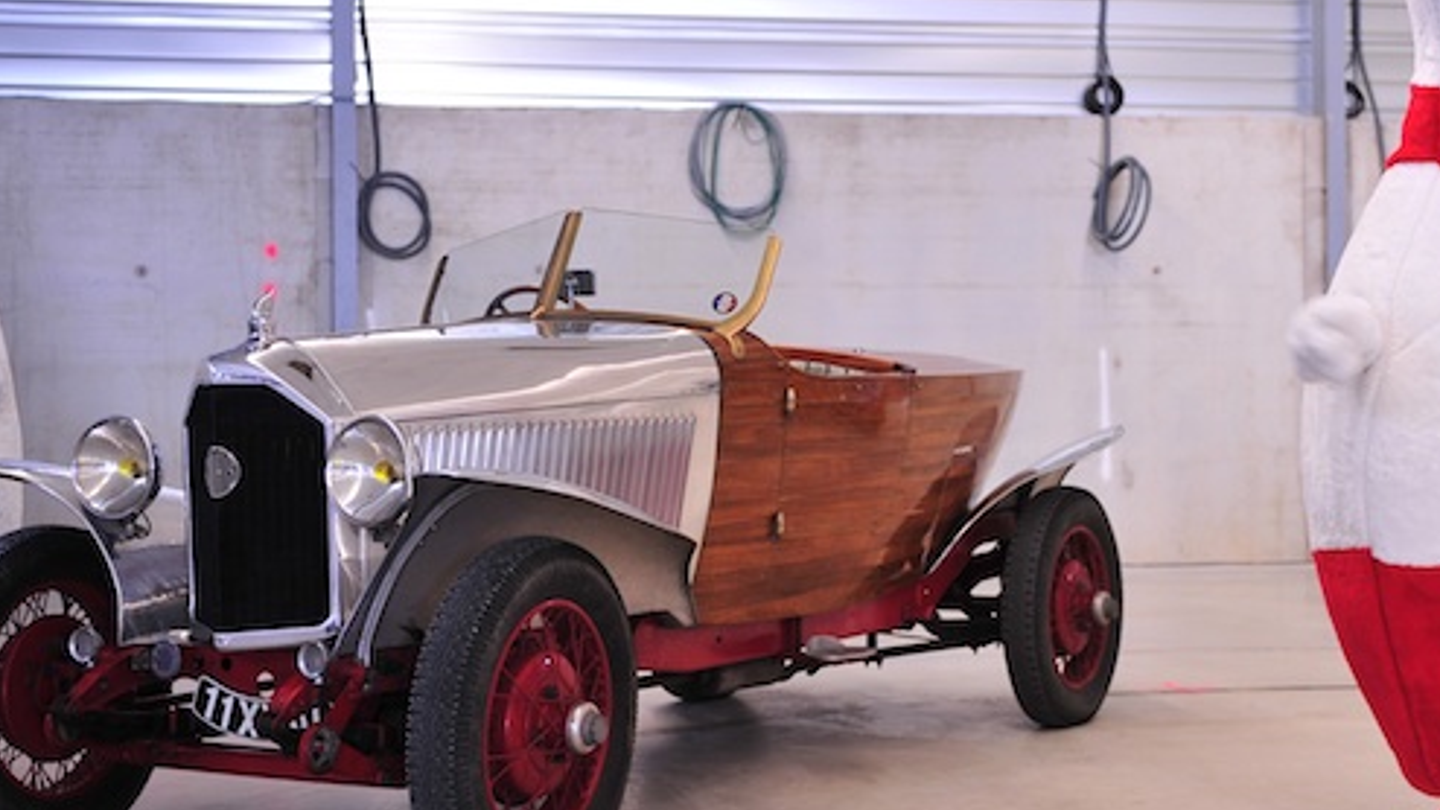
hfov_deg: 34.4
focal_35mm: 61
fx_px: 2329
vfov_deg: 19.7
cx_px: 737
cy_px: 396
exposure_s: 1/30
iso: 200
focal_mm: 36
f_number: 2.8
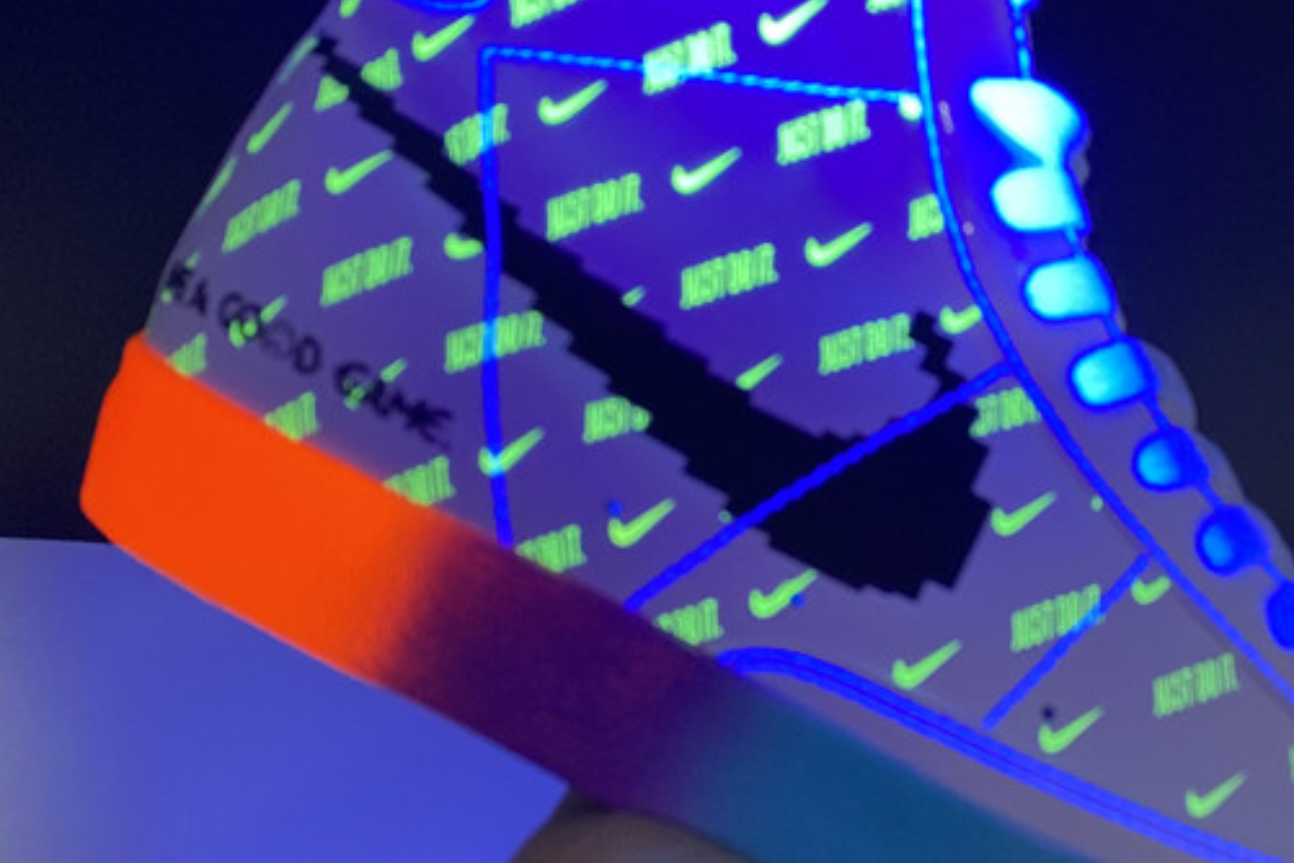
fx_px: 1941
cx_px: 935
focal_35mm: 54
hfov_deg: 36.2
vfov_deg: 25.0
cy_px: 540
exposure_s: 1/60
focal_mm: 4.25
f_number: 1.8
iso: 250
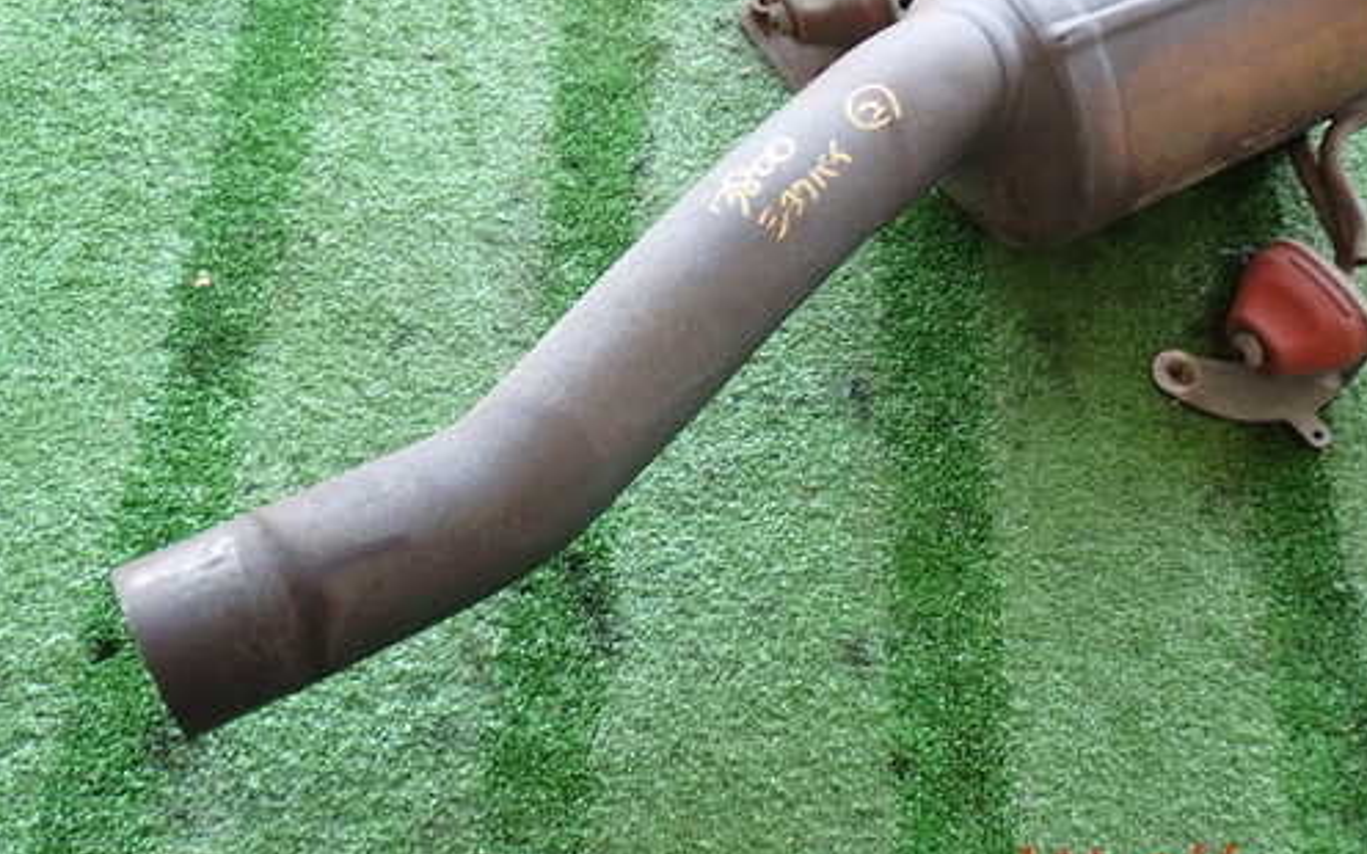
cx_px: 819
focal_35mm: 41
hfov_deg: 47.9
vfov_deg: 31.0
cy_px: 289
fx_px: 1527
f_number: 2.4
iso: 200
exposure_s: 1/50
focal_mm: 5.79
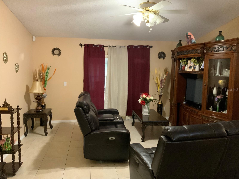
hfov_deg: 61.7
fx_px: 200
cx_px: 120
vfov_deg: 48.2
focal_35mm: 29
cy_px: 90
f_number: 1.8
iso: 320
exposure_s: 1/25
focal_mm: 3
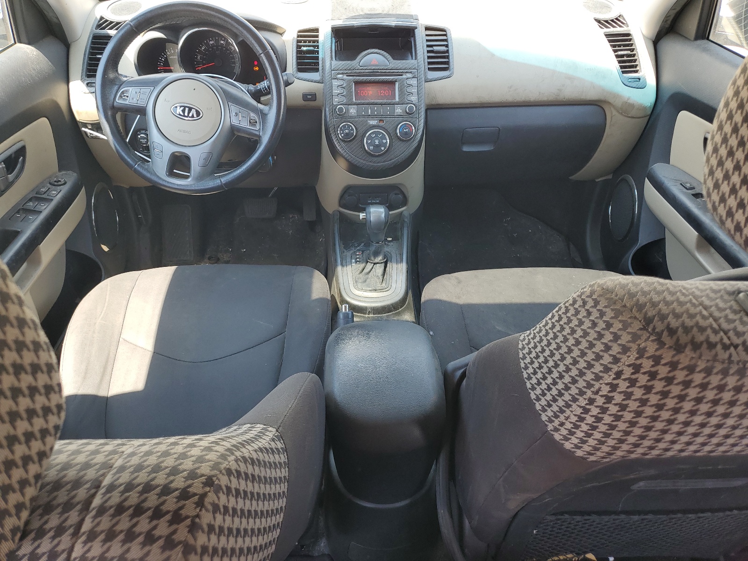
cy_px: 280
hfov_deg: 67.3
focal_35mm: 26
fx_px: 562
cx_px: 374
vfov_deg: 53.1
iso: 50
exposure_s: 1/169
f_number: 1.5
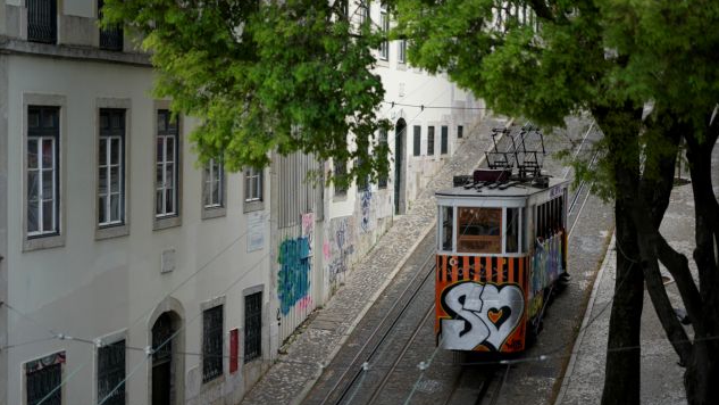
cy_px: 224
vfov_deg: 13.4
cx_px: 361
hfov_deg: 23.7
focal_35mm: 90
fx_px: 1716
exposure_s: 1/1000
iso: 125
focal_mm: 85
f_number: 1.4
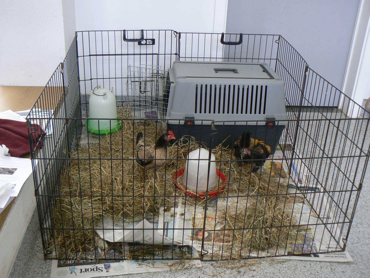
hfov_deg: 46.8
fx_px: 428
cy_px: 139
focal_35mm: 40
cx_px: 185
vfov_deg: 36.0
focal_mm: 6.7
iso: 80
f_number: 2.8
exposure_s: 1/50
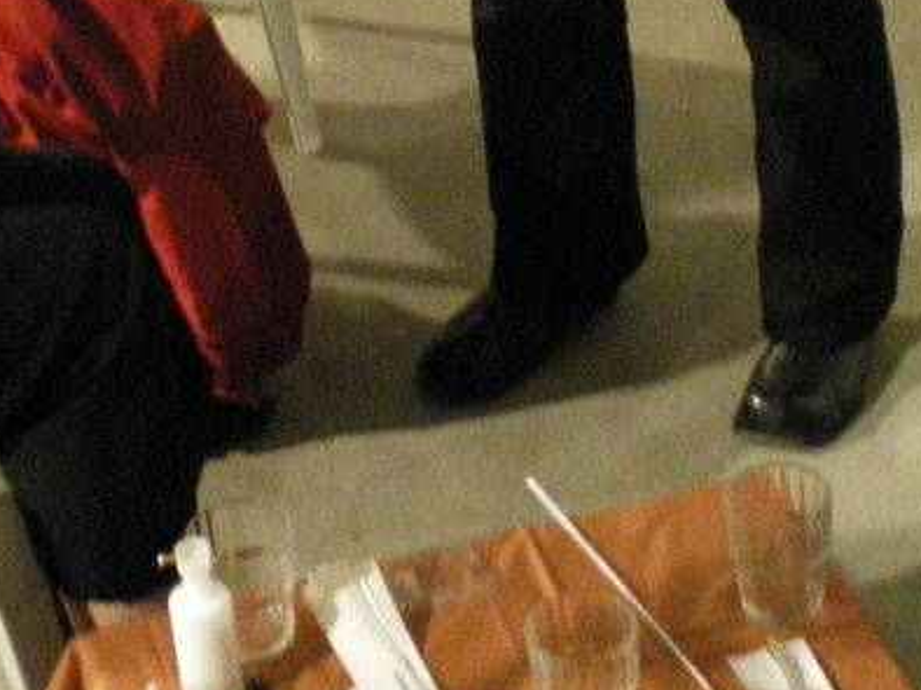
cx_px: 449
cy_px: 5
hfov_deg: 16.8
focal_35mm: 117
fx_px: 3111
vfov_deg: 12.5
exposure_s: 1/8
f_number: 3.1
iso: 800
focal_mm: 6.3
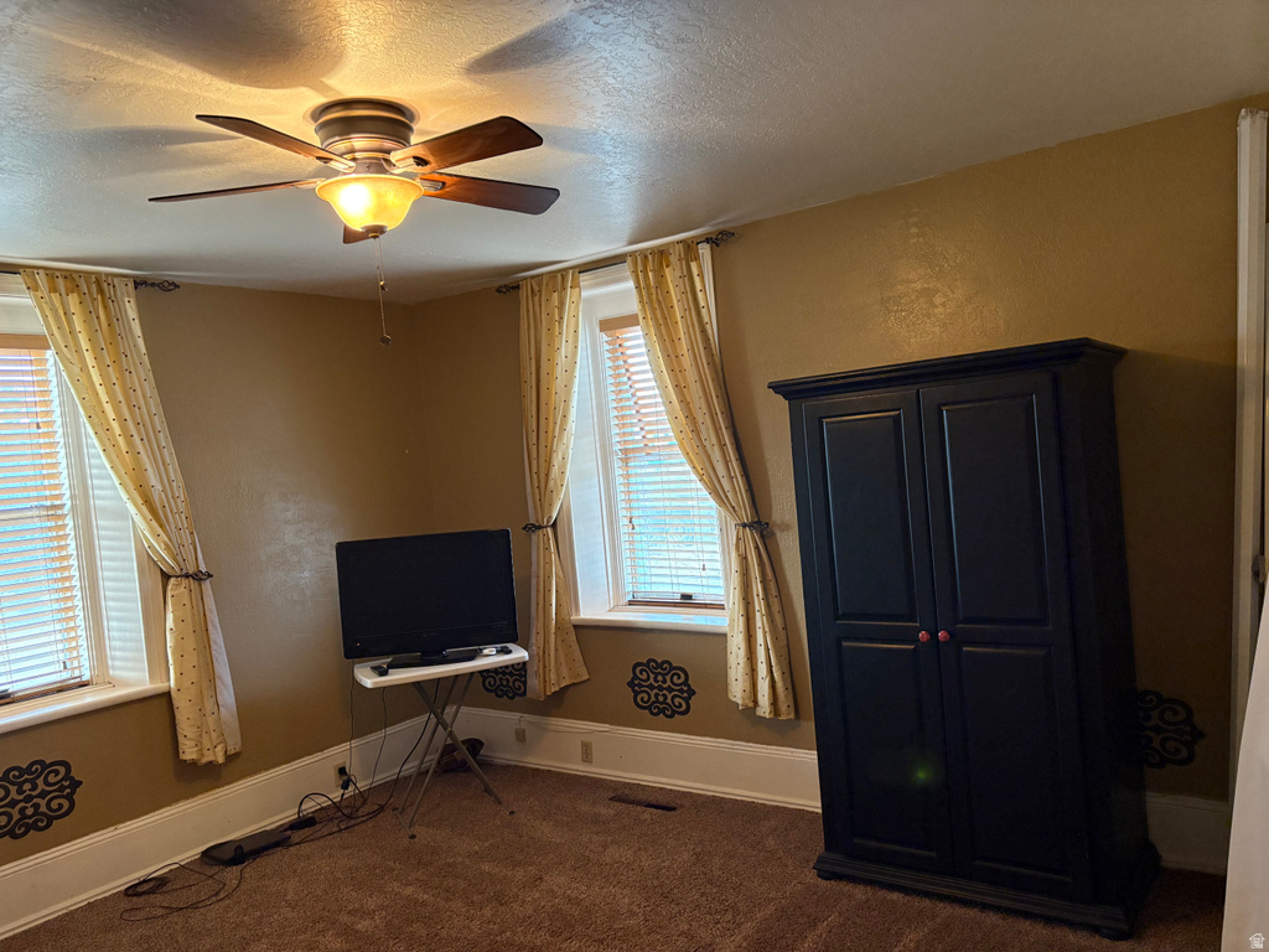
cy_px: 476
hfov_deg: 67.3
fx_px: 953
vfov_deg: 53.1
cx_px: 634
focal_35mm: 26
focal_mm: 5.96
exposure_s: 1/40
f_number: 1.6
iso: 320
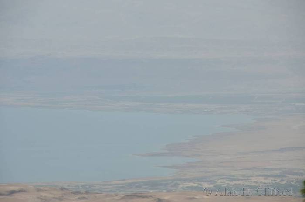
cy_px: 101
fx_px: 2535
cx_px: 152
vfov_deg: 4.6
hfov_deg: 6.9
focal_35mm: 300
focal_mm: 200
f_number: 8
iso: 100
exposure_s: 1/250
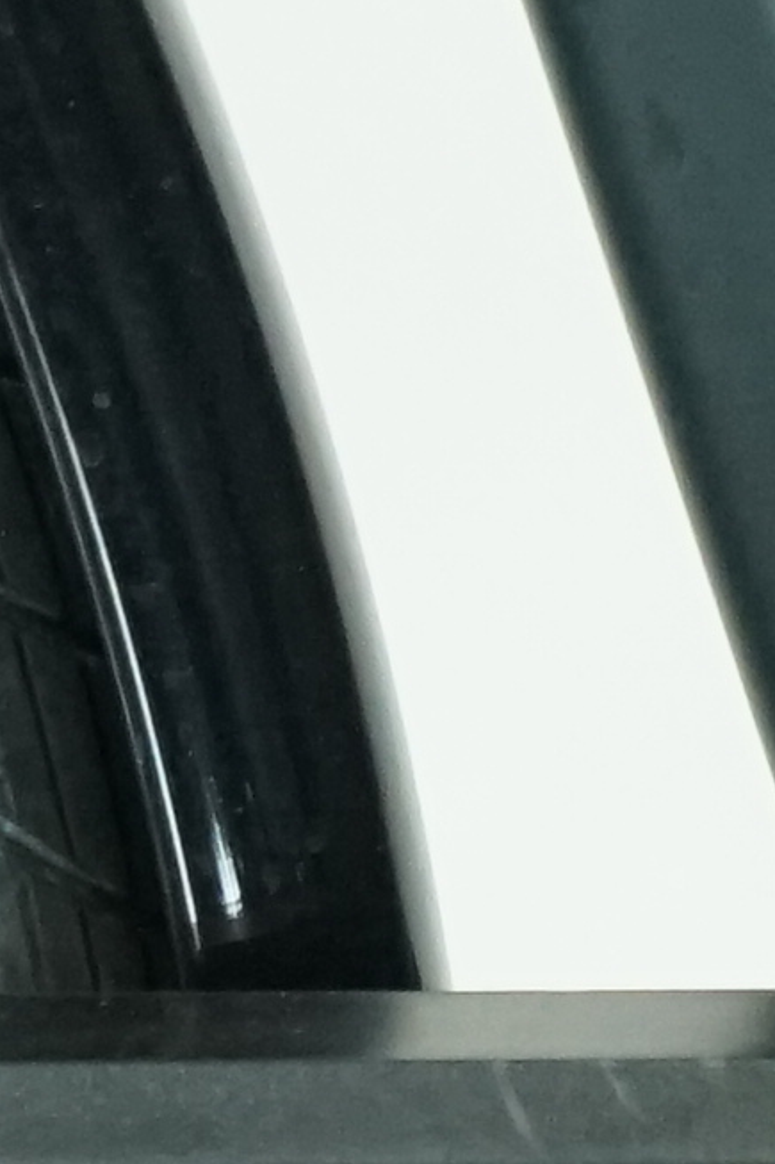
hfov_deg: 4.2
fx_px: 10693
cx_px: 283
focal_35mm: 331
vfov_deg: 6.2
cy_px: 1578
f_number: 5.6
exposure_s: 1/200
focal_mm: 36
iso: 2500
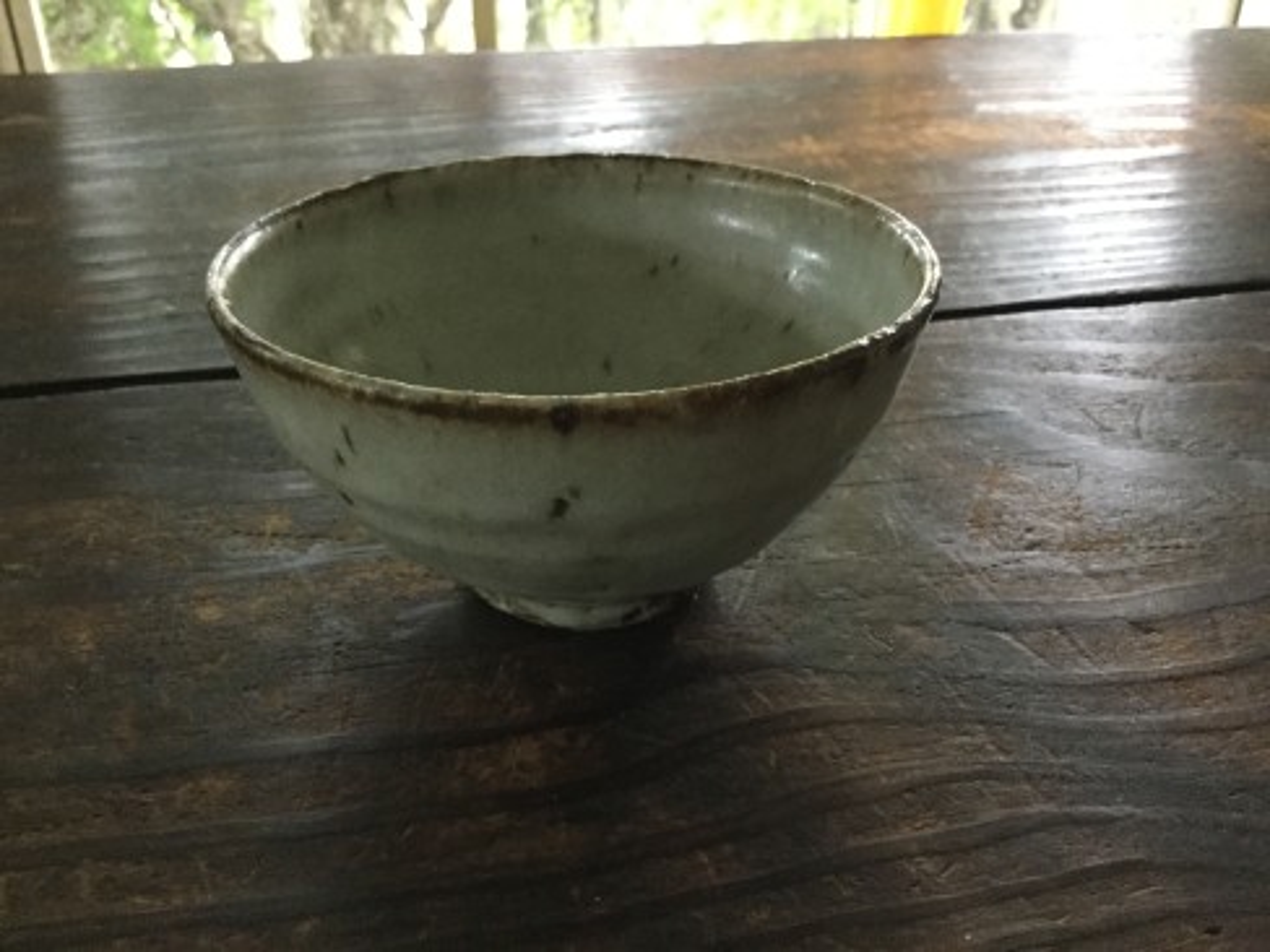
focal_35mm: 31
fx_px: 1137
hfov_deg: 58.4
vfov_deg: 45.4
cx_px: 635
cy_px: 476
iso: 250
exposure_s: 1/15
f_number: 2.4
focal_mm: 3.3
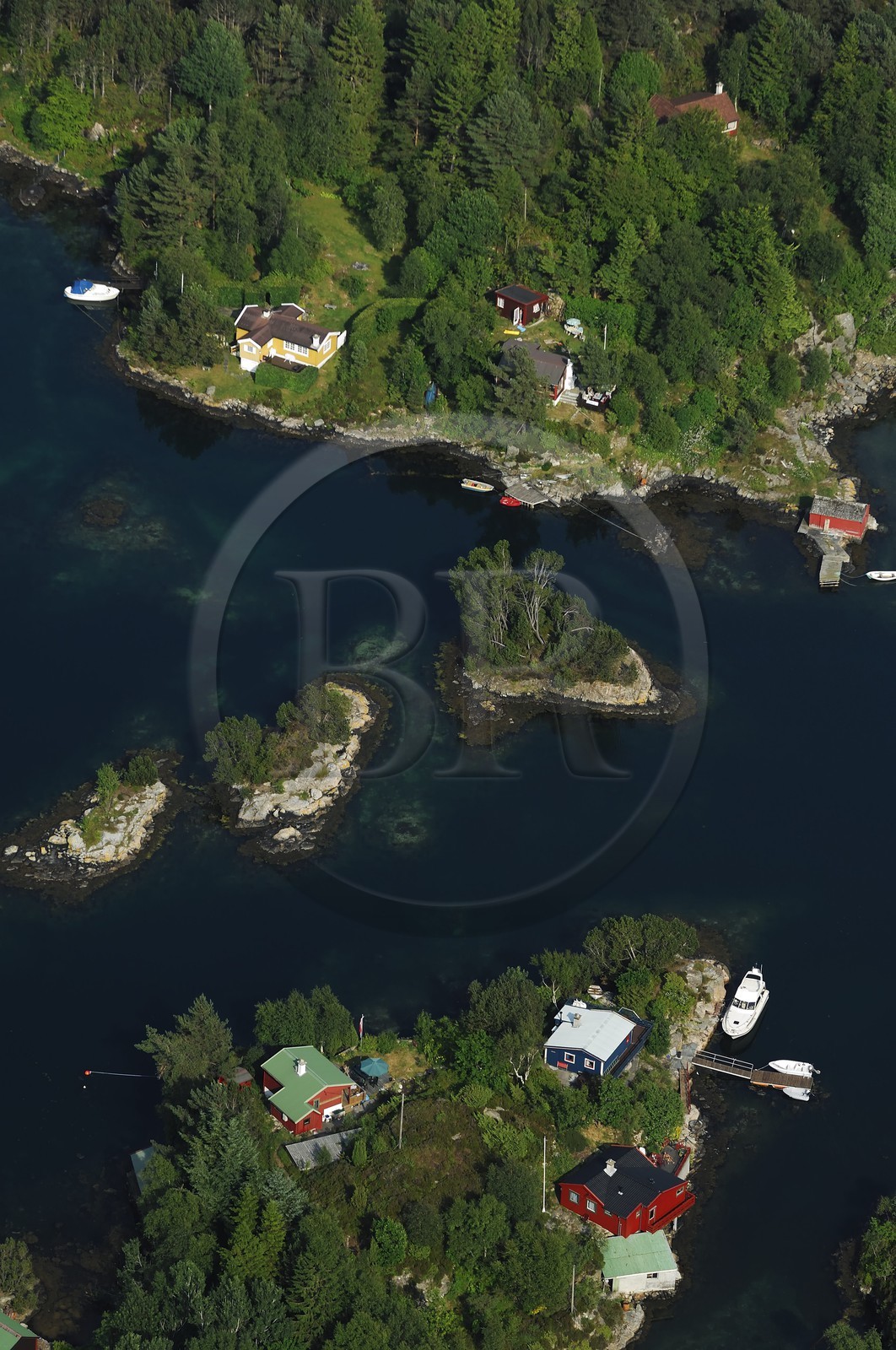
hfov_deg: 7.3
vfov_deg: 11.0
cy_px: 675
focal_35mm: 188
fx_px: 7021
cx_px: 448
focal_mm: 125
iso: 100
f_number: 4
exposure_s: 1/640
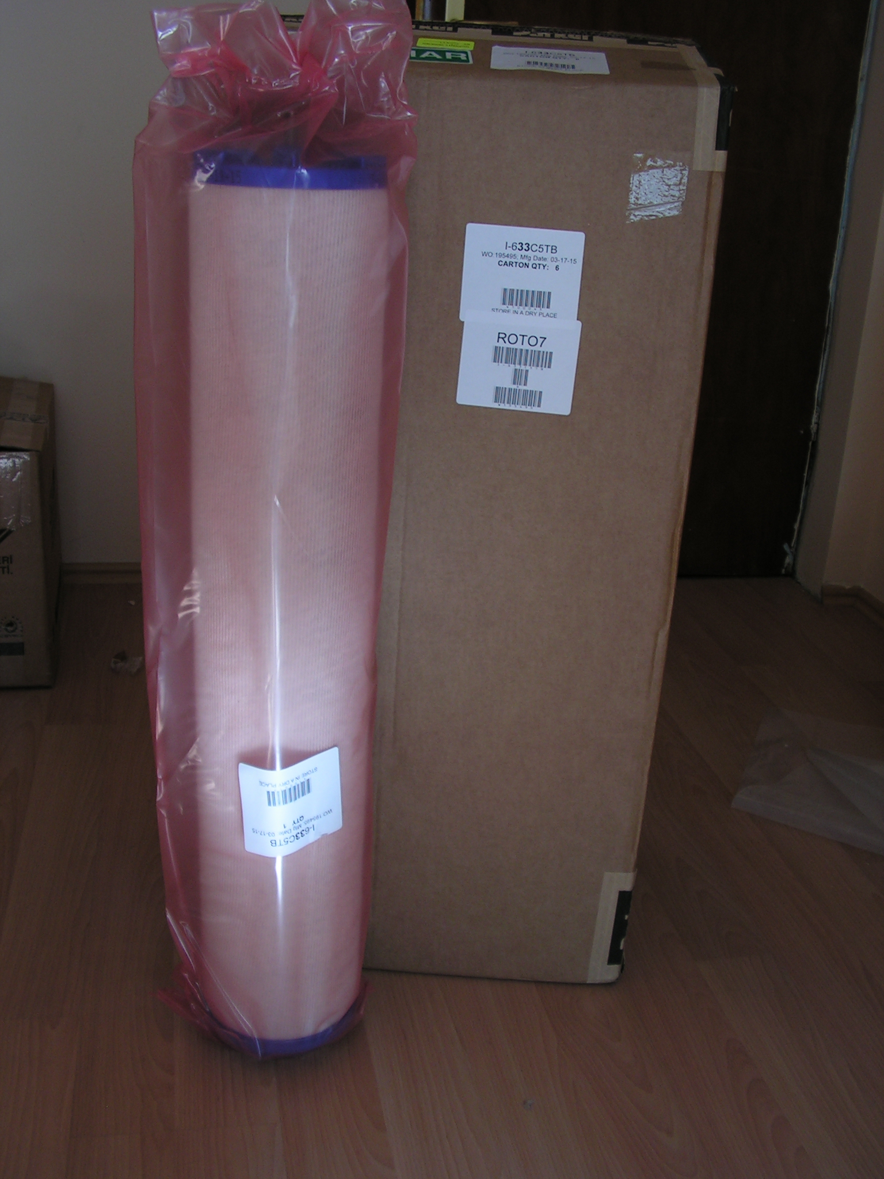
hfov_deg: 39.7
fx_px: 1226
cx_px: 442
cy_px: 590
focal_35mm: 36
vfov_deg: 51.4
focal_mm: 6
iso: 80
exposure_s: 1/40
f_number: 3.2
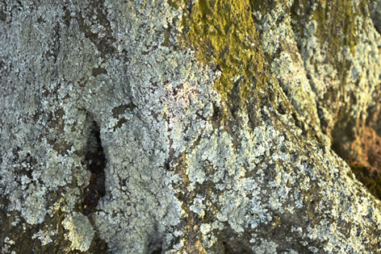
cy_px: 173
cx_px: 217
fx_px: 783
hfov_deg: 27.3
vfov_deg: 18.4
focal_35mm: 74
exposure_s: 1/1000
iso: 160
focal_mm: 35
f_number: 1.4
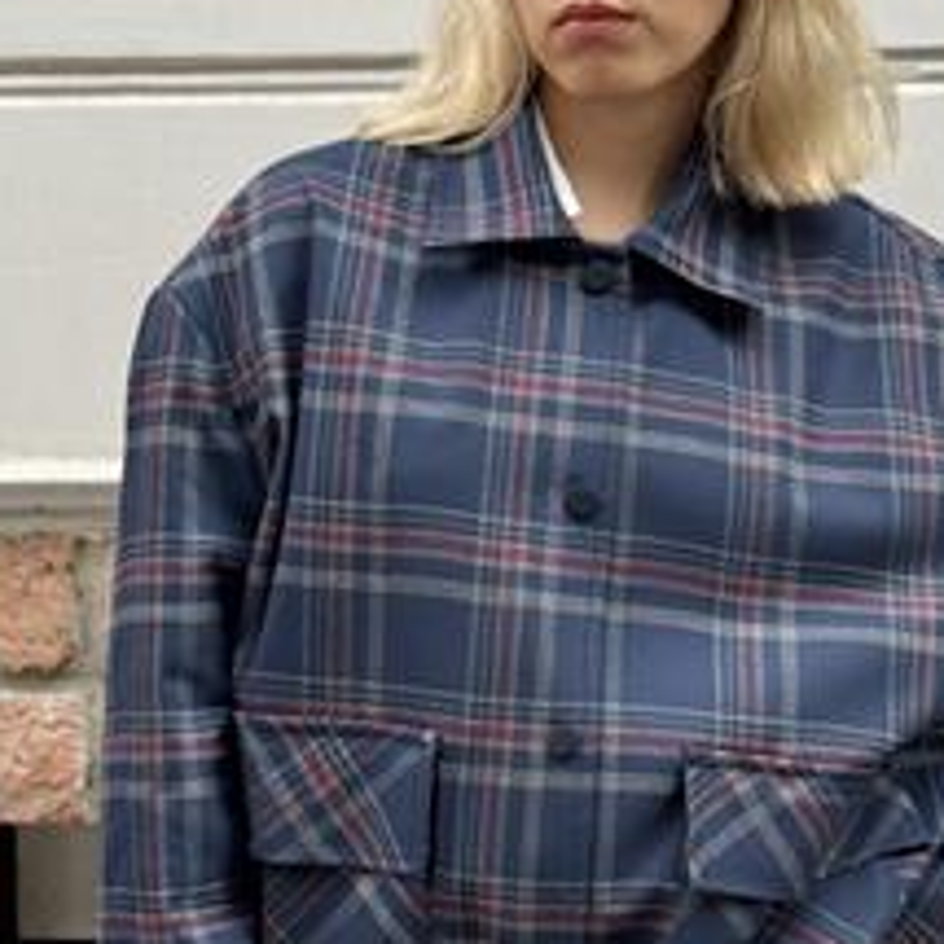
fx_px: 3240
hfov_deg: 16.5
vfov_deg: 16.6
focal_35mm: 105
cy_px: 538
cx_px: 619
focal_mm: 6.76
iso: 64
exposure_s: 1/399
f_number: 1.78
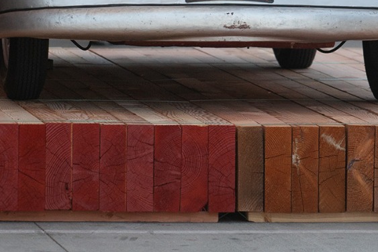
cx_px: 275
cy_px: -52
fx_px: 4534
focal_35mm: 432
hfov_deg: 4.8
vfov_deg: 3.2
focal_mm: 150
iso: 1000
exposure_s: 1/1000
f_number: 4
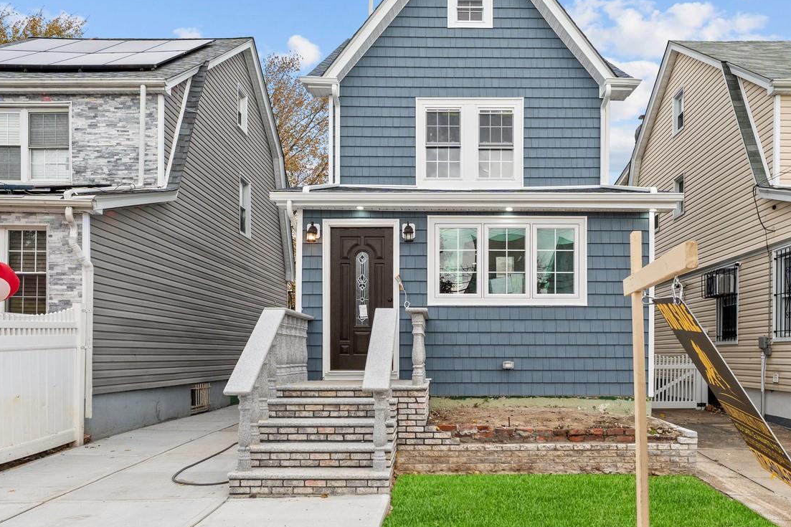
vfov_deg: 49.0
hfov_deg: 69.1
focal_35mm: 26
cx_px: 451
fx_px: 571
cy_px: 332
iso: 500
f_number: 10
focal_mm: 14
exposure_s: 1/160
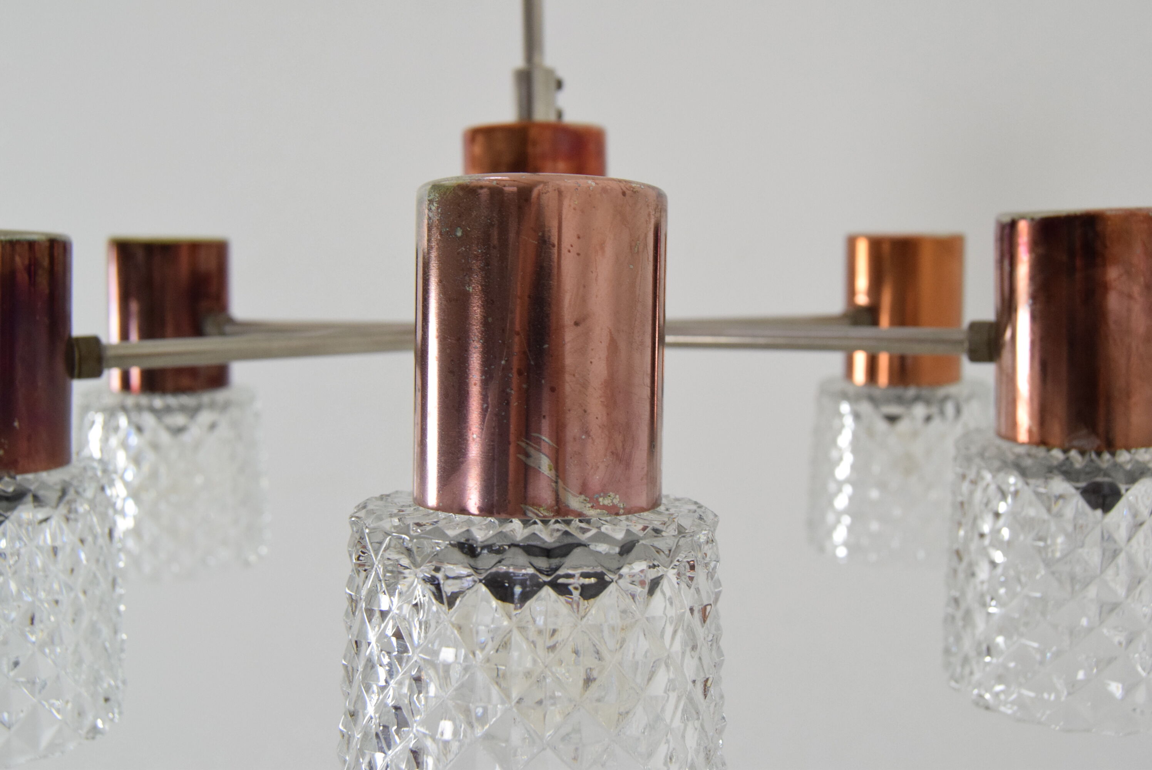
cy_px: 385
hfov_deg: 49.5
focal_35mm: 39
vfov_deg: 34.3
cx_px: 576
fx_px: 1249
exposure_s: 1/125
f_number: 7.1
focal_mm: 26
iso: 1600
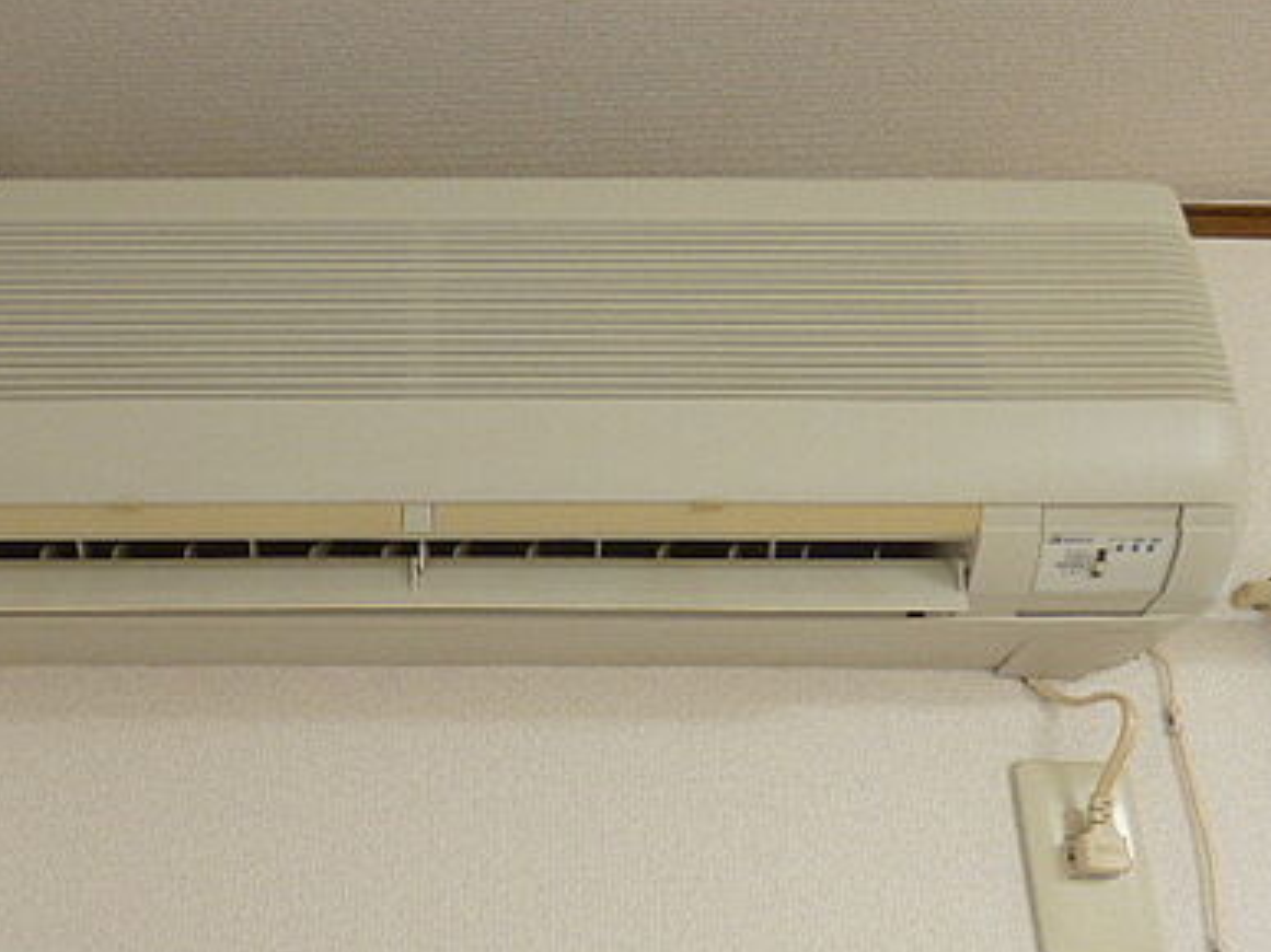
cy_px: 620
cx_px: 499
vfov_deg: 44.9
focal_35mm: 31
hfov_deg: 57.8
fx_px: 1138
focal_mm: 3.58
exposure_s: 1/60
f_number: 2.8
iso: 250
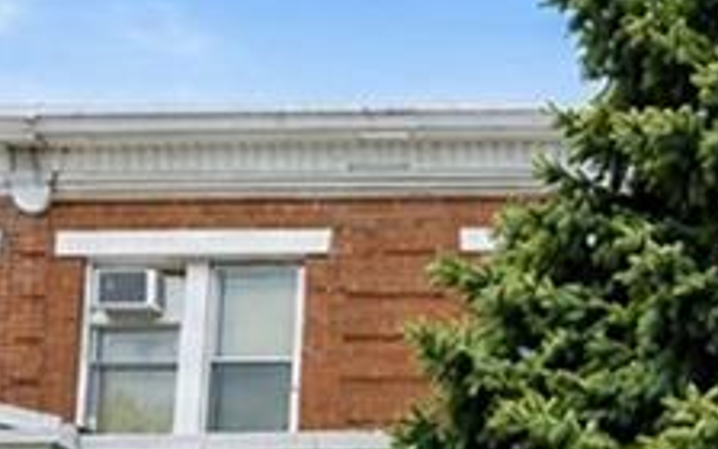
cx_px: 1071
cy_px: 773
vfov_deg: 13.7
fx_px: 1689
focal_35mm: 86
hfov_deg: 20.6
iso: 160
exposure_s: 1/160
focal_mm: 18.5
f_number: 7.1
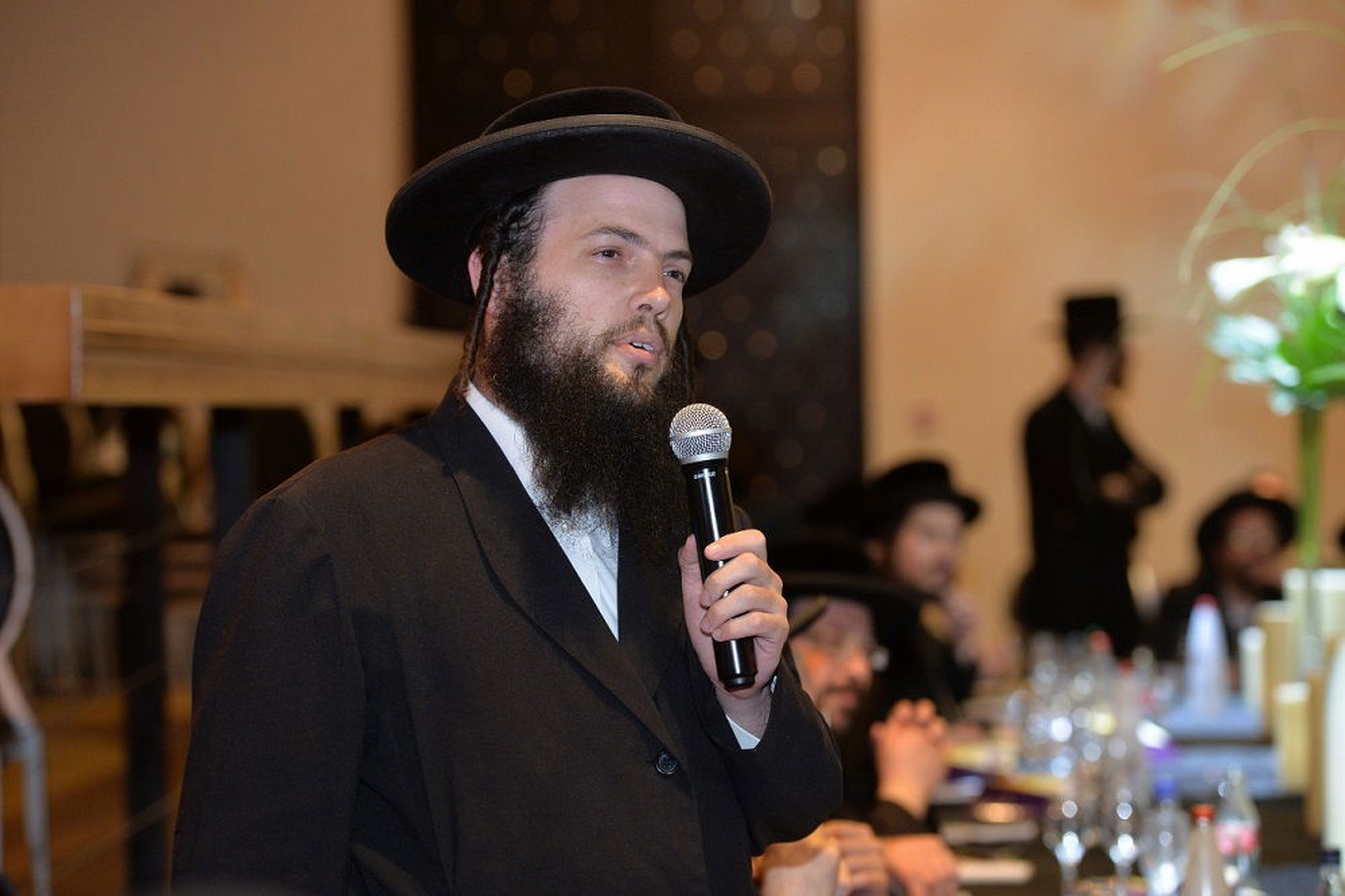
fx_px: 4108
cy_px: 448
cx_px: 672
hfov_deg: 18.6
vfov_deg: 12.4
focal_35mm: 110
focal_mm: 110
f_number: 4
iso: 1600
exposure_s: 1/125
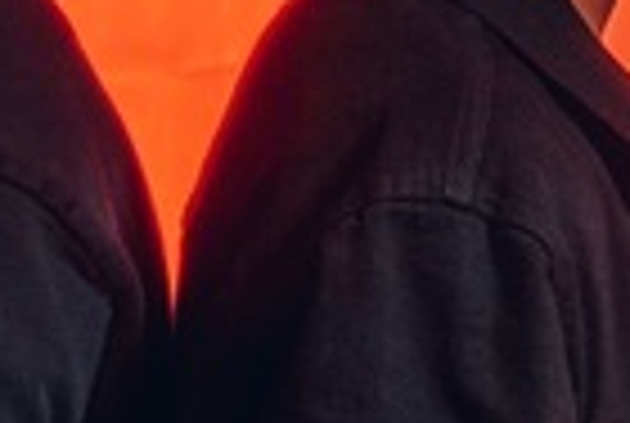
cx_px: 166
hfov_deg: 4.7
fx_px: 7646
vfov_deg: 3.2
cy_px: -4
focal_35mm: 436
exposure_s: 1/100
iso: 400
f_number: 6.3
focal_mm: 68
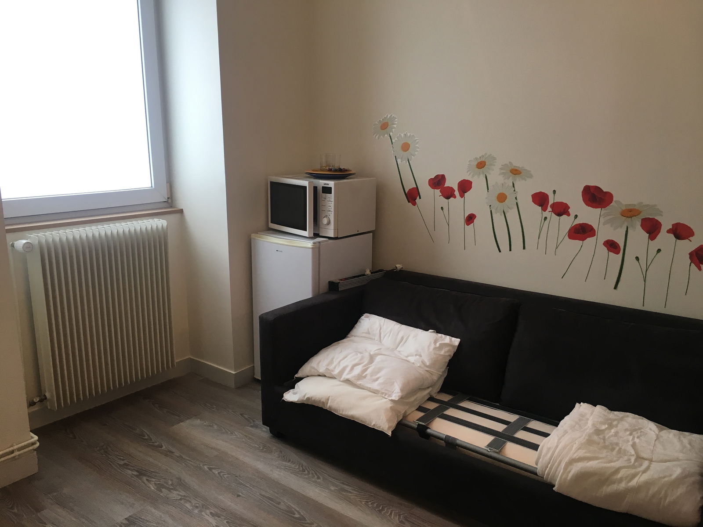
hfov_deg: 61.7
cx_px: 352
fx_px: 589
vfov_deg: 48.2
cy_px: 264
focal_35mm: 29
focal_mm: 4.15
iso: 32
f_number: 2.2
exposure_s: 1/33
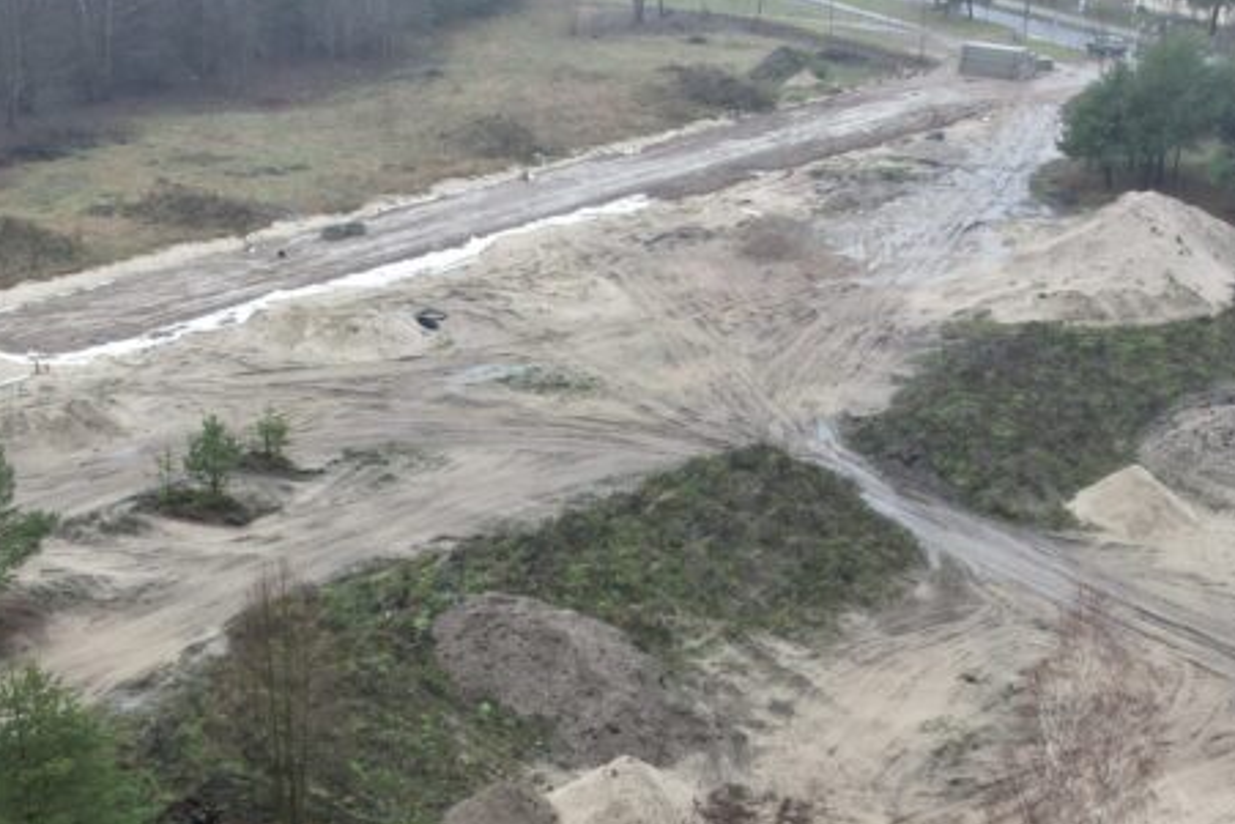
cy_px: 817
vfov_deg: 25.7
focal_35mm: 50
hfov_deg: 39.5
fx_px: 1716
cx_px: 728
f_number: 2.8
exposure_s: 1/30
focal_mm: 8.38
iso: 100
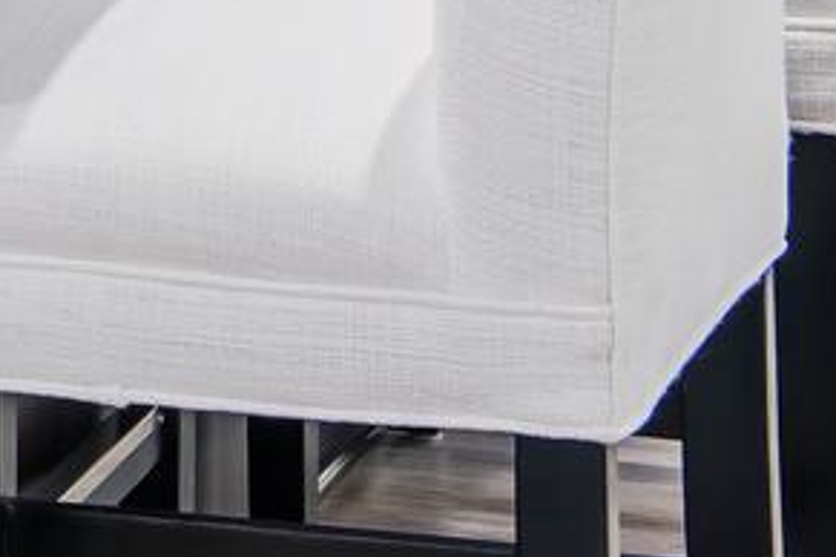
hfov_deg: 6.7
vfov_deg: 4.4
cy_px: -1390
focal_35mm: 296
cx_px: -988
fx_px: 6873
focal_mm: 42
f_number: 8
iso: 200
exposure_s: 1/250
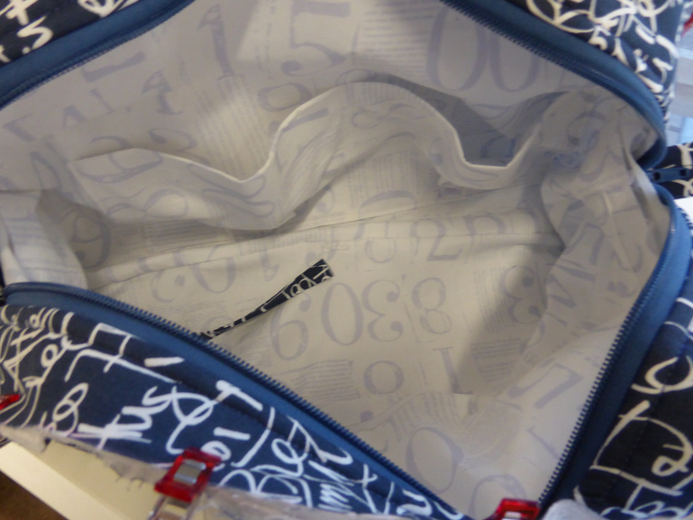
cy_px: 252
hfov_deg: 67.3
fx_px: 521
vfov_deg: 53.1
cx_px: 334
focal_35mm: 26
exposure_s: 1/60
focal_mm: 4.3
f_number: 3.3
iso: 400
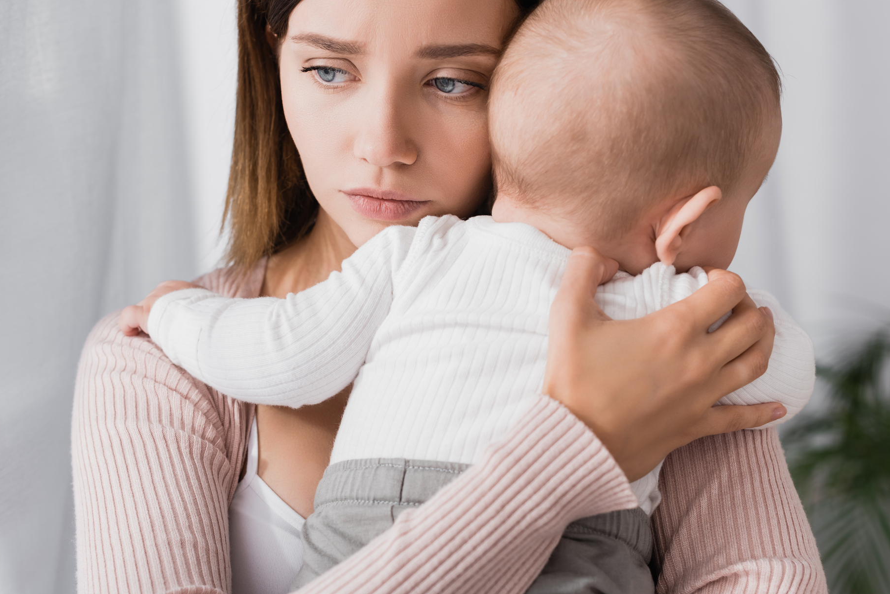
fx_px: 1360
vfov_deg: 24.6
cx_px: 444
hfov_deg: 36.2
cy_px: 293
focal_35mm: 55
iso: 100
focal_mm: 50
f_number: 4.5
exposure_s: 1/200
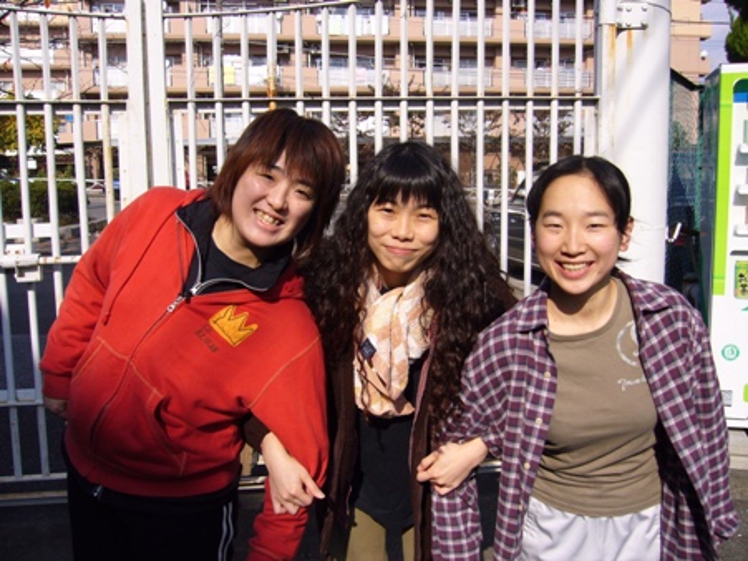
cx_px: 374
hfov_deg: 52.6
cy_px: 280
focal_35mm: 35
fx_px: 756
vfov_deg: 40.7
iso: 80
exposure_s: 1/400
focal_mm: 5.8
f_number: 5.6
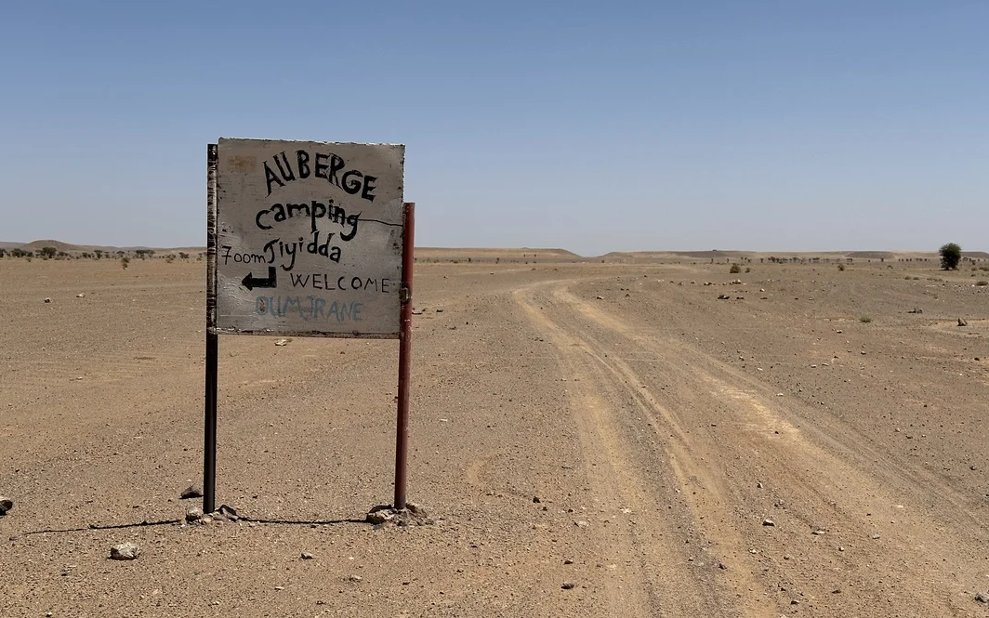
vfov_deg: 25.3
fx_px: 1375
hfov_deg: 39.6
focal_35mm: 51
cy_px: 352
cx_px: 494
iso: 64
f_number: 1.78
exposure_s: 1/8197
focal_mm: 6.86
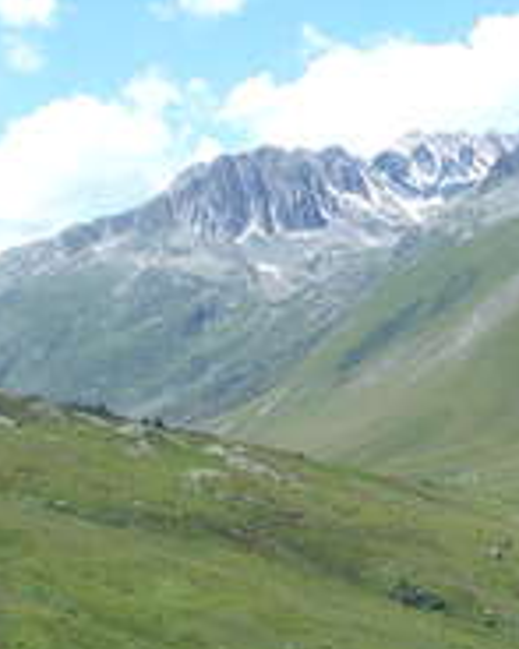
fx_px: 1710
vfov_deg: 21.5
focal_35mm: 89
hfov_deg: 16.5
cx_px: 628
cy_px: 250
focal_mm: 4
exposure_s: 1/320
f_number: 5.4
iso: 80
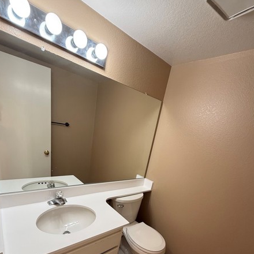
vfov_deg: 76.2
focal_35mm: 18
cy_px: 183
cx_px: 123
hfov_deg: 80.7
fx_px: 149
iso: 200
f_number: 2.2
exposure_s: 1/120
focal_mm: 2.22
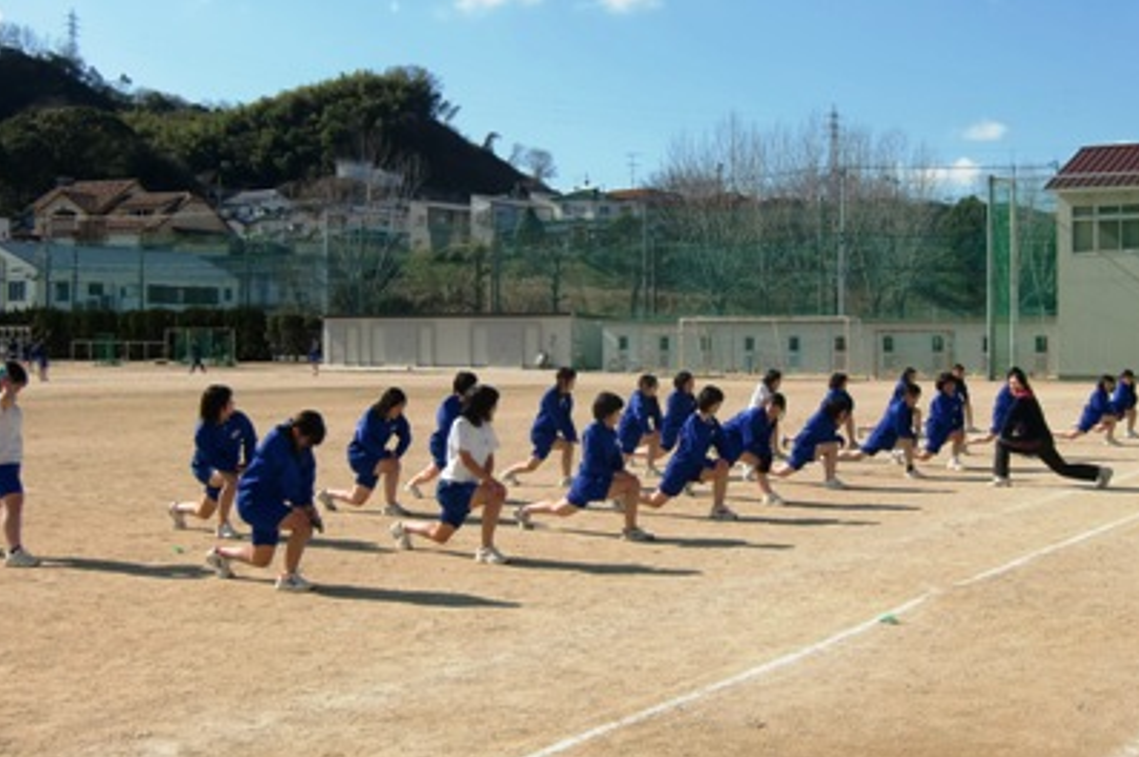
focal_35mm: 47
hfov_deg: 41.9
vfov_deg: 28.5
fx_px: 1486
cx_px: 631
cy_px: 292
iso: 64
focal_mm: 7.1
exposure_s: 1/1000
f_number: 3.8
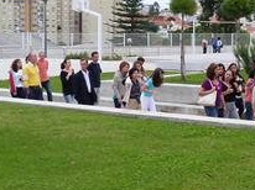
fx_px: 640
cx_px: 222
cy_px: 68
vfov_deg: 16.9
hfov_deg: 22.1
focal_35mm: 87
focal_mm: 4.9
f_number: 4
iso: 100
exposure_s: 1/250
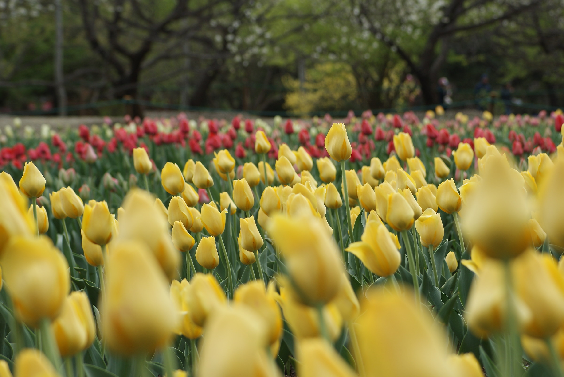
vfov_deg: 12.2
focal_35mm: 112
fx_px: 1764
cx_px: 282
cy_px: 188
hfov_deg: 18.2
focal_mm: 75
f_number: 6.3
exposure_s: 1/250
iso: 100
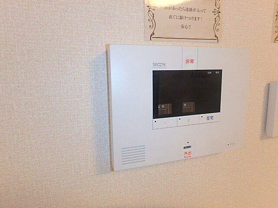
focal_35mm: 21
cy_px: 104
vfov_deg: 63.4
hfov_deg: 79.0
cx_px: 139
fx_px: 169
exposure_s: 1/30
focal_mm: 3.7
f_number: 6
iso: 400
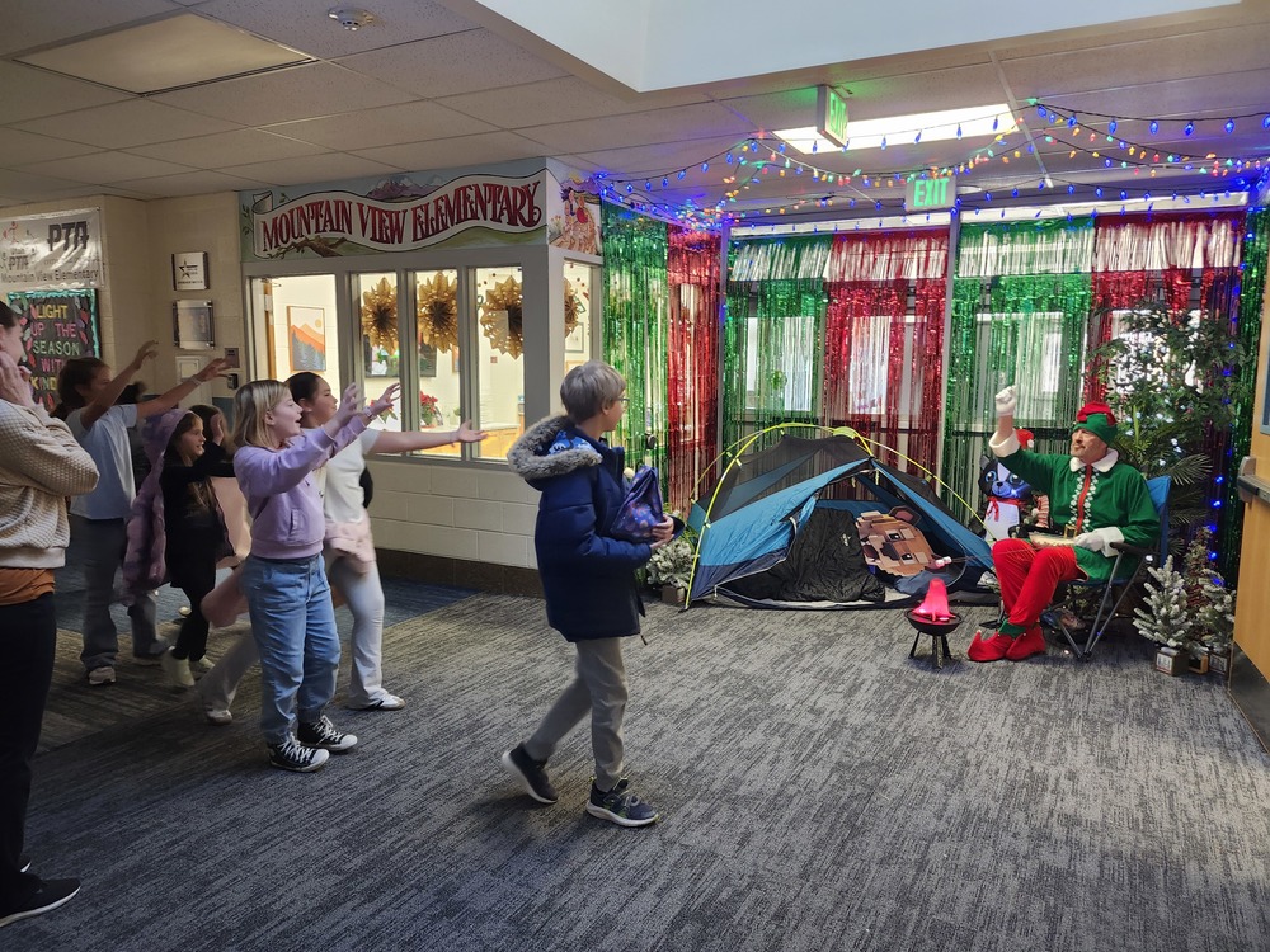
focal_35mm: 23
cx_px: 635
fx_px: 844
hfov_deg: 73.9
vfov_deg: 58.9
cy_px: 476
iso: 640
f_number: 1.8
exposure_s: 1/60
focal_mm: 5.54
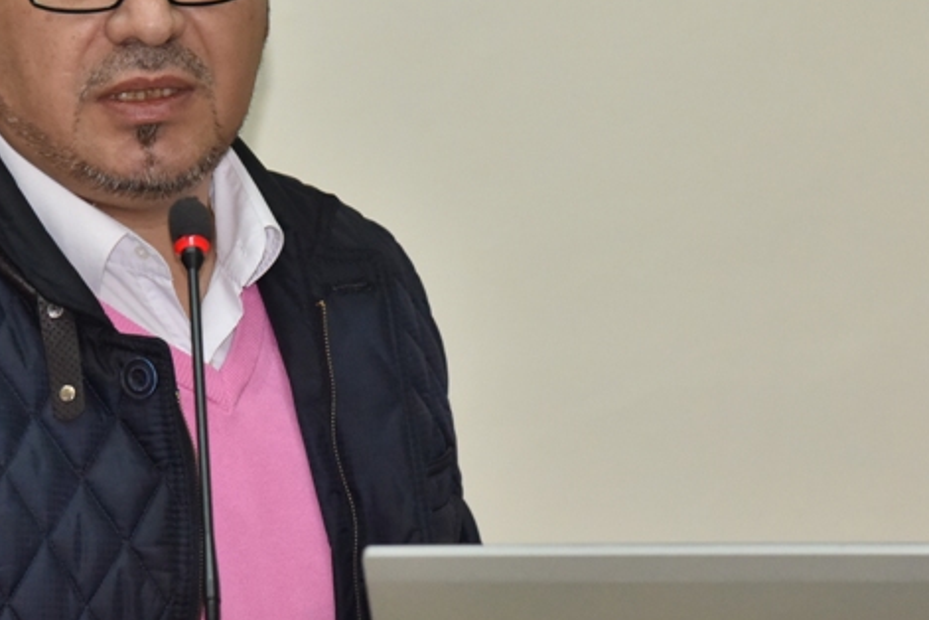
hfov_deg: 8.6
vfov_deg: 5.7
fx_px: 6167
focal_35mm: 239
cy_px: 266
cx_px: 247
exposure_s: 1/250
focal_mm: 110
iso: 2500
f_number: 6.3
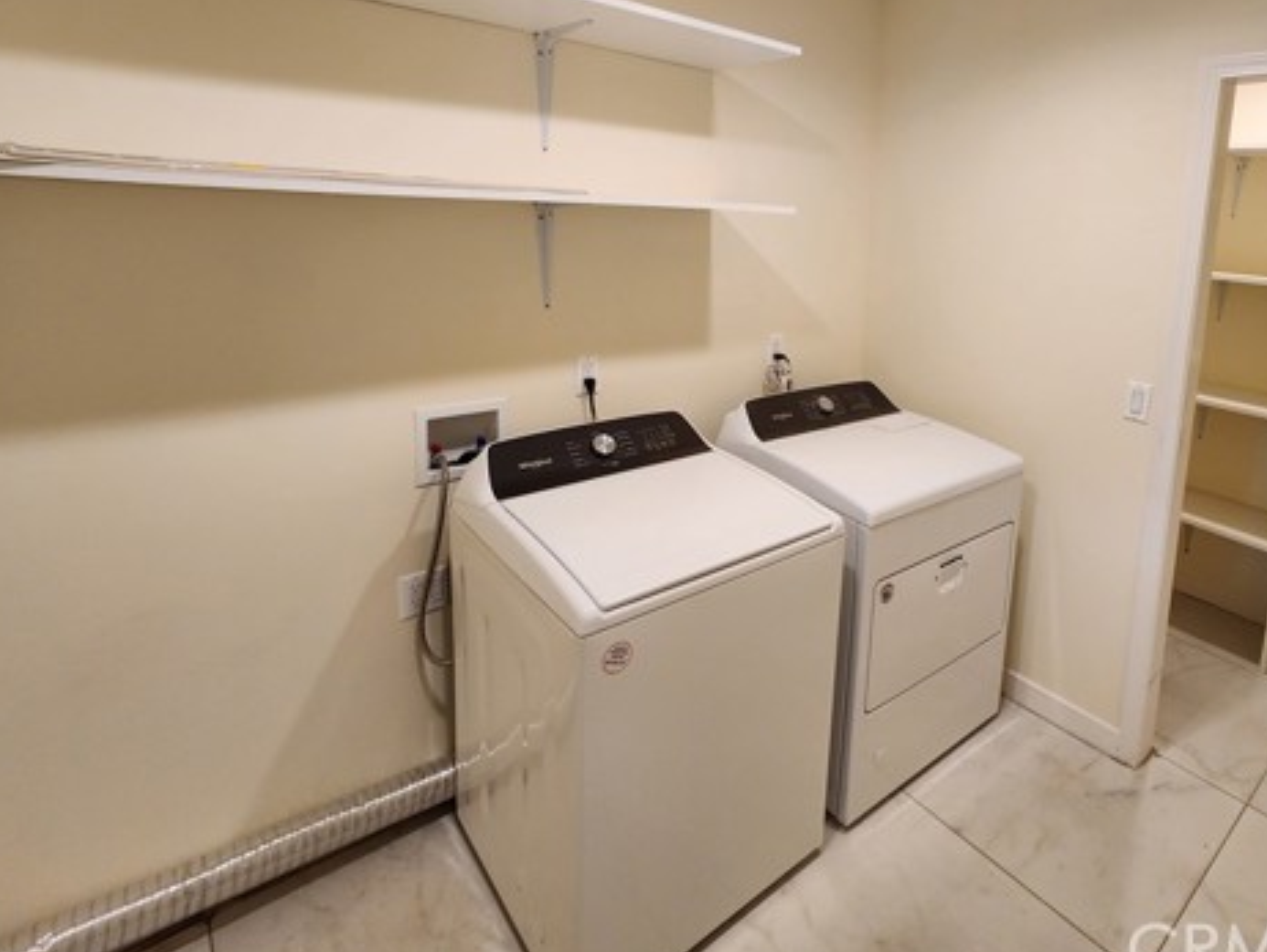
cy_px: 329
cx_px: 804
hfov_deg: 85.7
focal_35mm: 18
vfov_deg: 69.9
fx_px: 659
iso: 125
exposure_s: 1/60
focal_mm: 2.2
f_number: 2.2
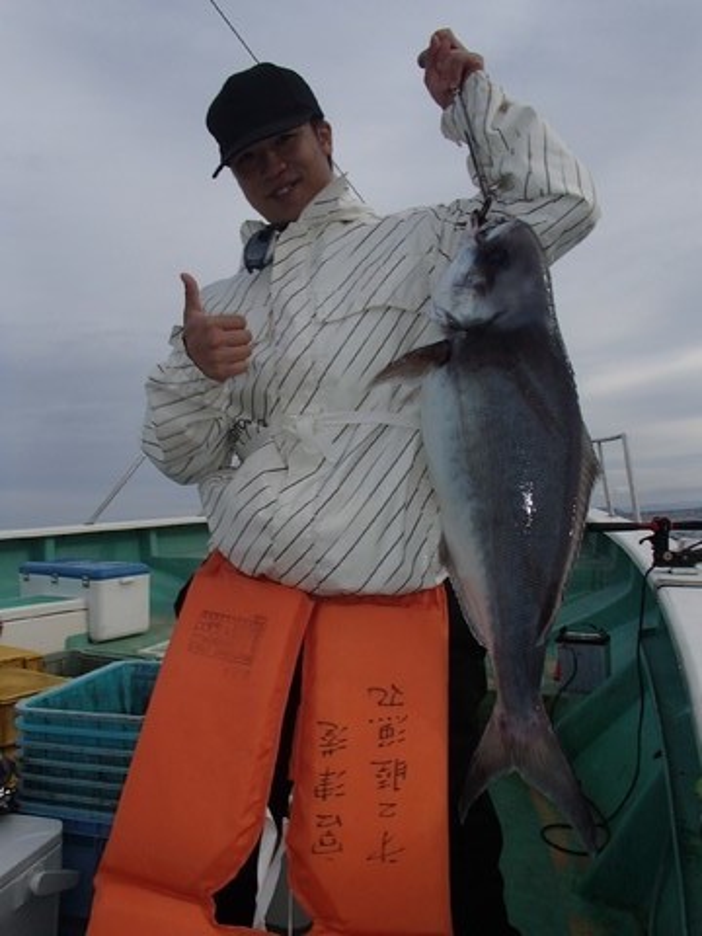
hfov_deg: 49.7
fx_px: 757
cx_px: 351
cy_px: 468
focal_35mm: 28
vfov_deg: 63.4
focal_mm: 5
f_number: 11
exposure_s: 1/160
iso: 100
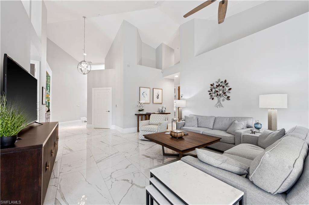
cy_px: 102
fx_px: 120
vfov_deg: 81.1
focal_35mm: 14
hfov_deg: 104.3
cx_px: 154
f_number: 9
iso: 320
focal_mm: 14
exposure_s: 1/5
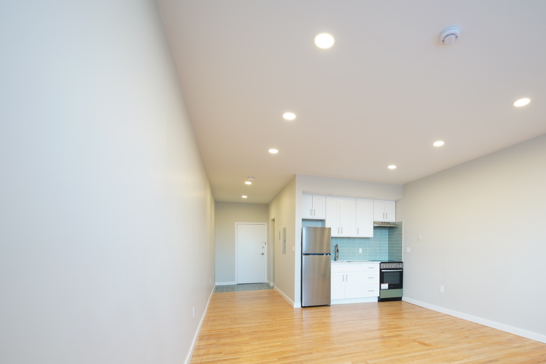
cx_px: 332
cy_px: 249
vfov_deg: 68.0
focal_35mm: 17
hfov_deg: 91.9
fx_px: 258
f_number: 2.8
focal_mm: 12
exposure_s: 1/30
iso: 200
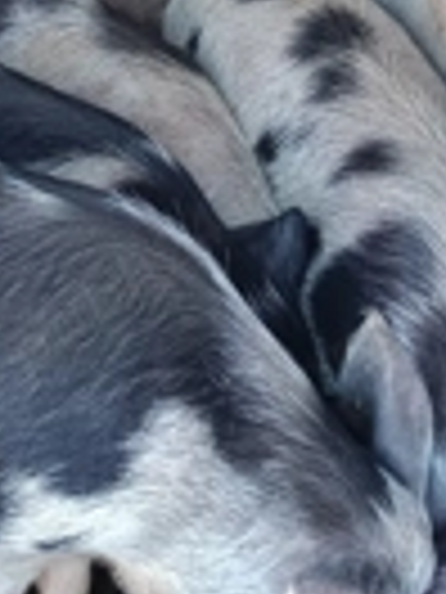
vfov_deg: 25.3
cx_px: -5
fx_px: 1254
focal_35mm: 73
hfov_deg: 19.6
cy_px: -4
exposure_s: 1/50
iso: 593
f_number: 1.7
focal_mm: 5.31
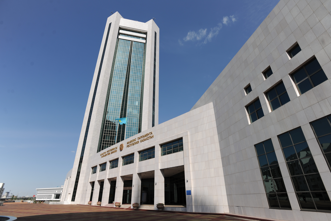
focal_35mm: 19
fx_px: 175
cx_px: 166
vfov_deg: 64.6
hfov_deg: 86.9
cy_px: 110
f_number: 5.6
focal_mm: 19
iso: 100
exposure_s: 1/1000
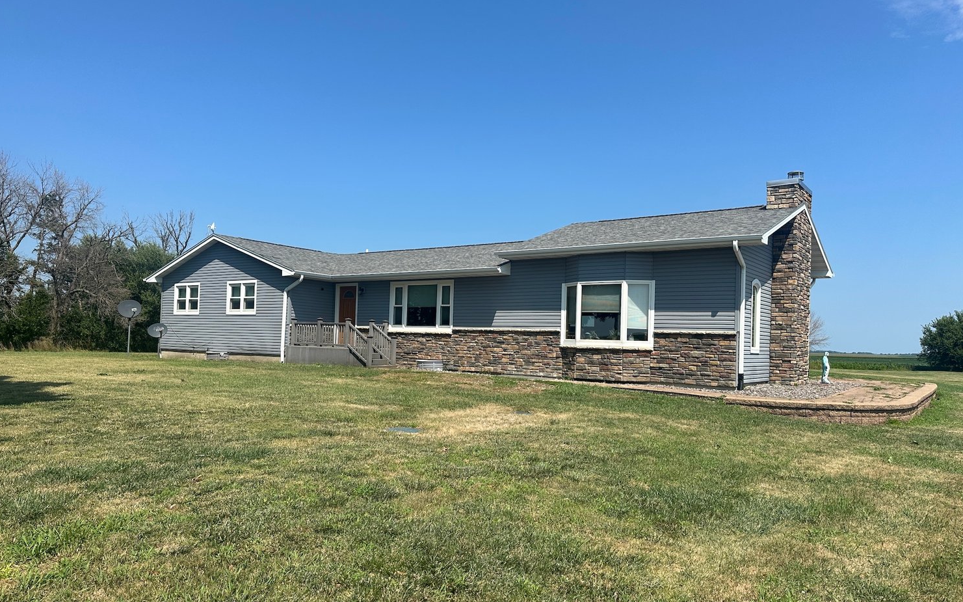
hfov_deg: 70.4
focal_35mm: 26
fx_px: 682
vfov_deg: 47.5
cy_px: 326
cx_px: 475
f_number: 1.78
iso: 80
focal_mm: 6.86
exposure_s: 1/5000
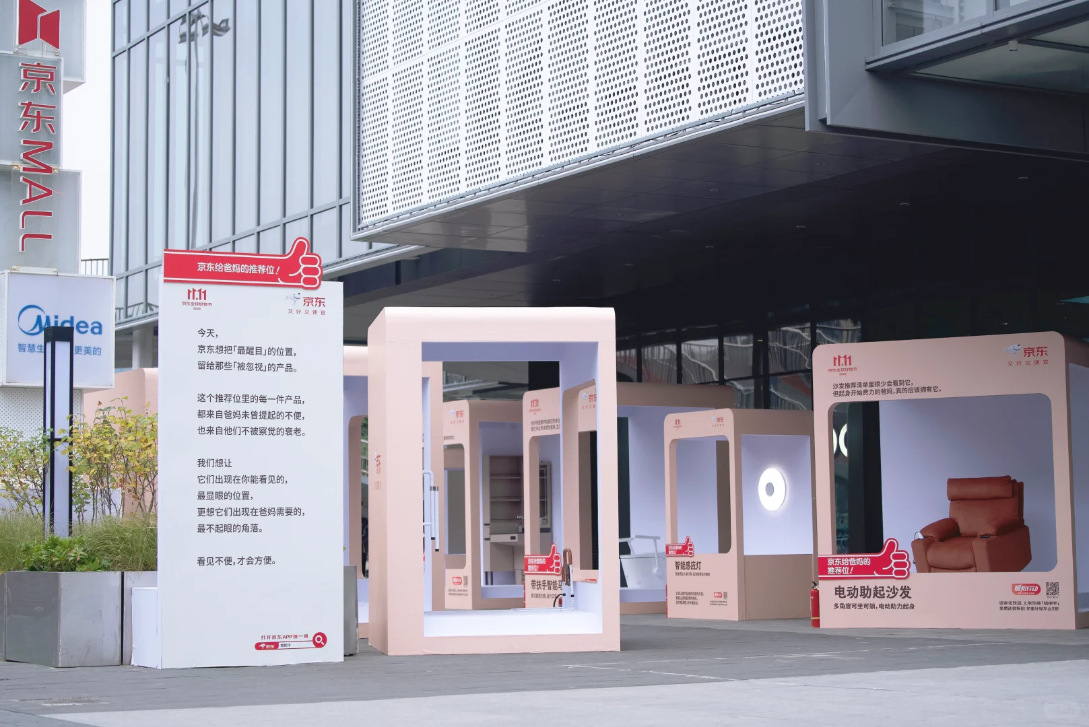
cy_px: 364
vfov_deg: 19.5
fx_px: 2119
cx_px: 544
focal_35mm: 70
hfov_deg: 28.8
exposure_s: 1/800
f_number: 2.8
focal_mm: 70
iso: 400
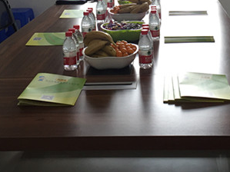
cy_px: -27
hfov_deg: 28.5
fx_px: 452
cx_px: 141
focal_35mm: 68
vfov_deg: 20.4
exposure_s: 1/33
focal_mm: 4.15
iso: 64
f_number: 2.2
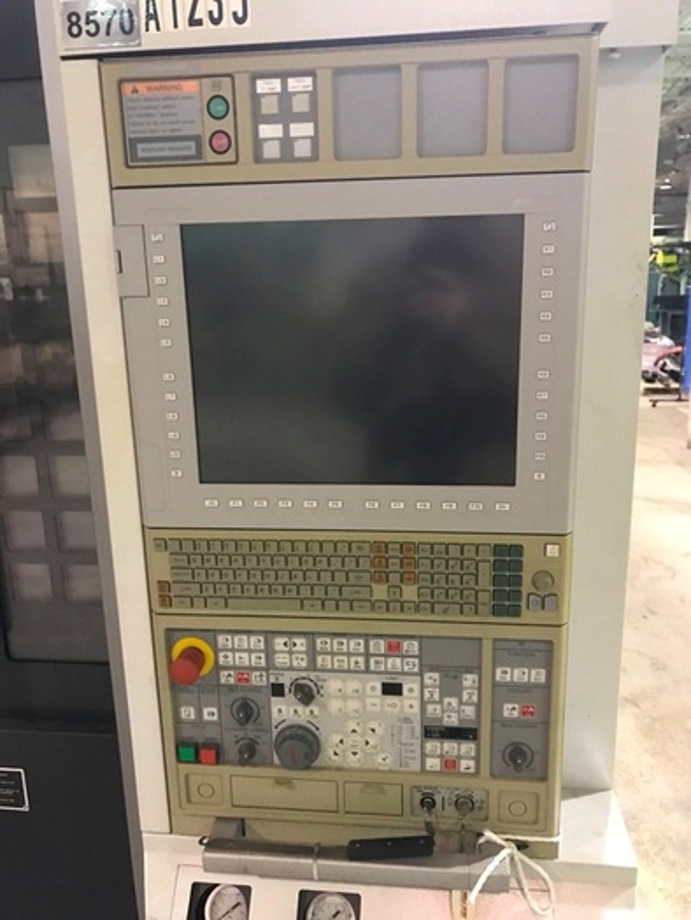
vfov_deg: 63.4
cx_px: 346
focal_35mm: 28
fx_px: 745
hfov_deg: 49.8
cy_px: 460
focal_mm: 3.99
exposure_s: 1/15
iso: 100
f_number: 1.8
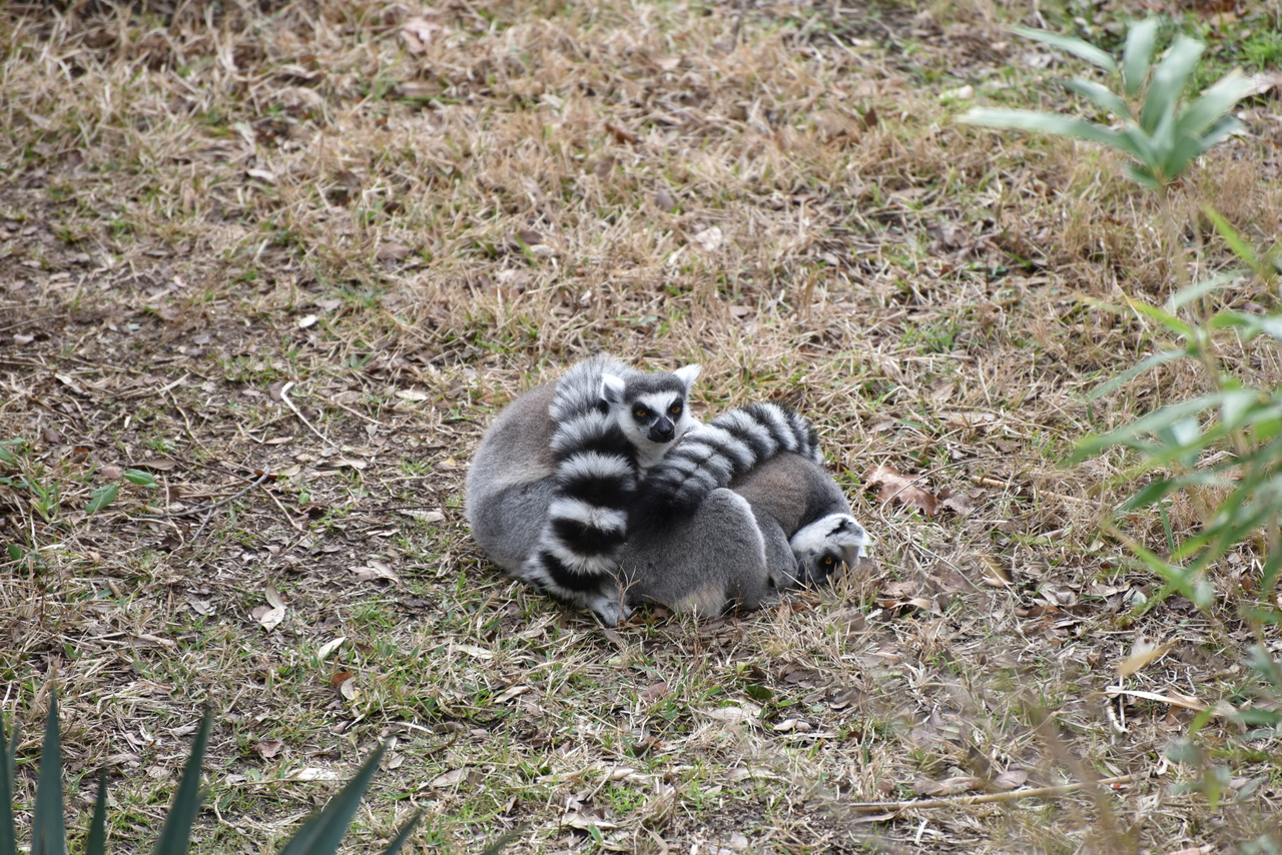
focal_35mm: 300
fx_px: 10685
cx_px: 641
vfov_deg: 4.6
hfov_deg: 6.9
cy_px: 428
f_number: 5.6
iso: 640
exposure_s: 1/640
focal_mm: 300
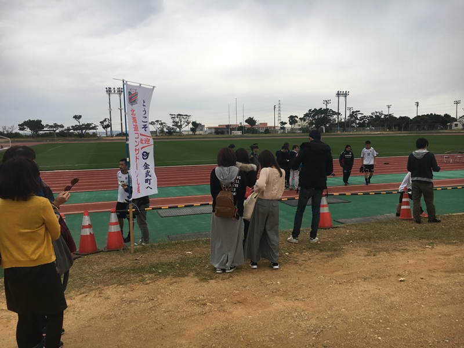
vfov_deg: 48.2
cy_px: 174
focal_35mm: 29
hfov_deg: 61.7
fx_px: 389
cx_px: 232
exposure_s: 1/120
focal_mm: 4.15
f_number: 2.2
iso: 25
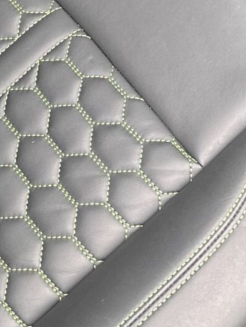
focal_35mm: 117
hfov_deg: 12.6
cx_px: 204
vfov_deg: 15.5
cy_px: -159
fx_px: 1108
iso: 250
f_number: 1.78
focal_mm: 6.86
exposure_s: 1/72
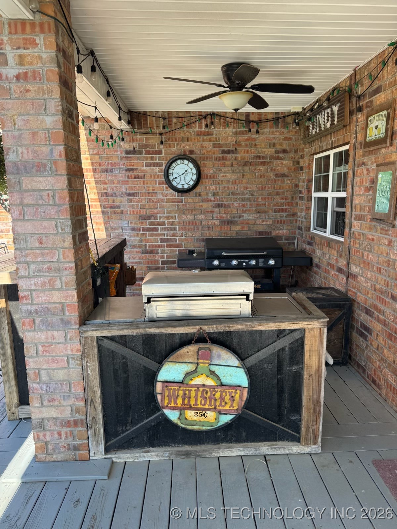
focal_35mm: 24
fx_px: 367
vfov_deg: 71.6
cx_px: 198
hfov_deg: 56.8
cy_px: 264
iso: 80
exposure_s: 1/467
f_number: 1.78
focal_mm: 6.76
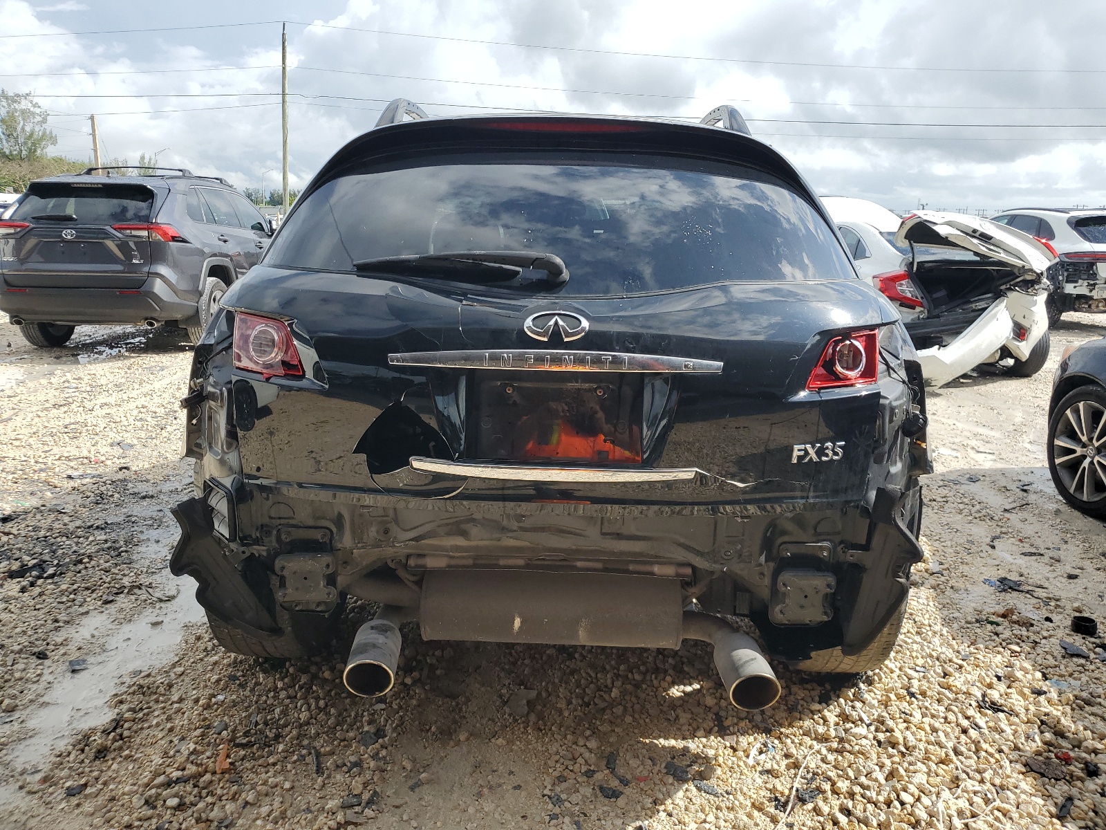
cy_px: 415
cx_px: 553
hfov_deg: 67.3
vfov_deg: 53.1
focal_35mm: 26
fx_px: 831
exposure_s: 1/2500
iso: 50
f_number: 1.5
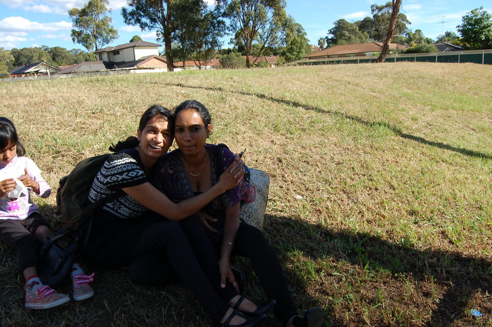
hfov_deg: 67.4
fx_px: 369
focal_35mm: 27
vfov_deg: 47.9
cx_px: 246
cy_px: 164
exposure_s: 1/250
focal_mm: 18
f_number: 8
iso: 200
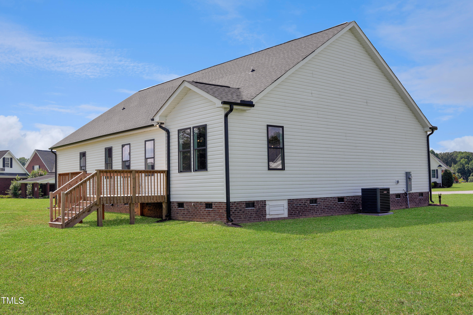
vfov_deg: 36.9
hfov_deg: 53.1
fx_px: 473
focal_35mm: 36
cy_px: 158
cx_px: 236
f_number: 5.6
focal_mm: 24
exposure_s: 1/500
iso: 100
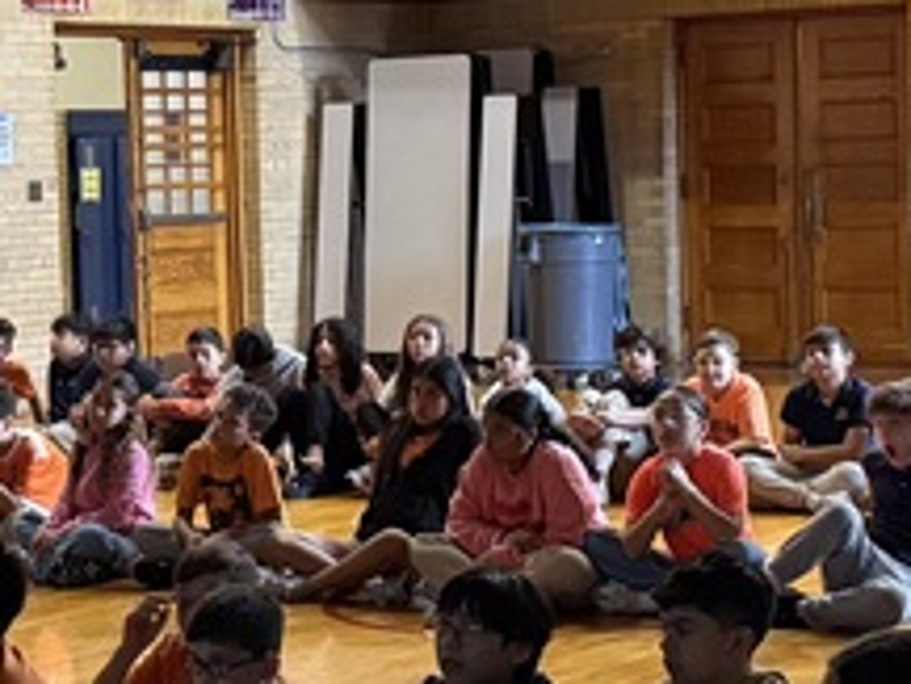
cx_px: 302
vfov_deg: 13.1
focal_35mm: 113
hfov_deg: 17.4
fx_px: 2976
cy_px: 323
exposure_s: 1/60
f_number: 1.78
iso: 640
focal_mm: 6.76
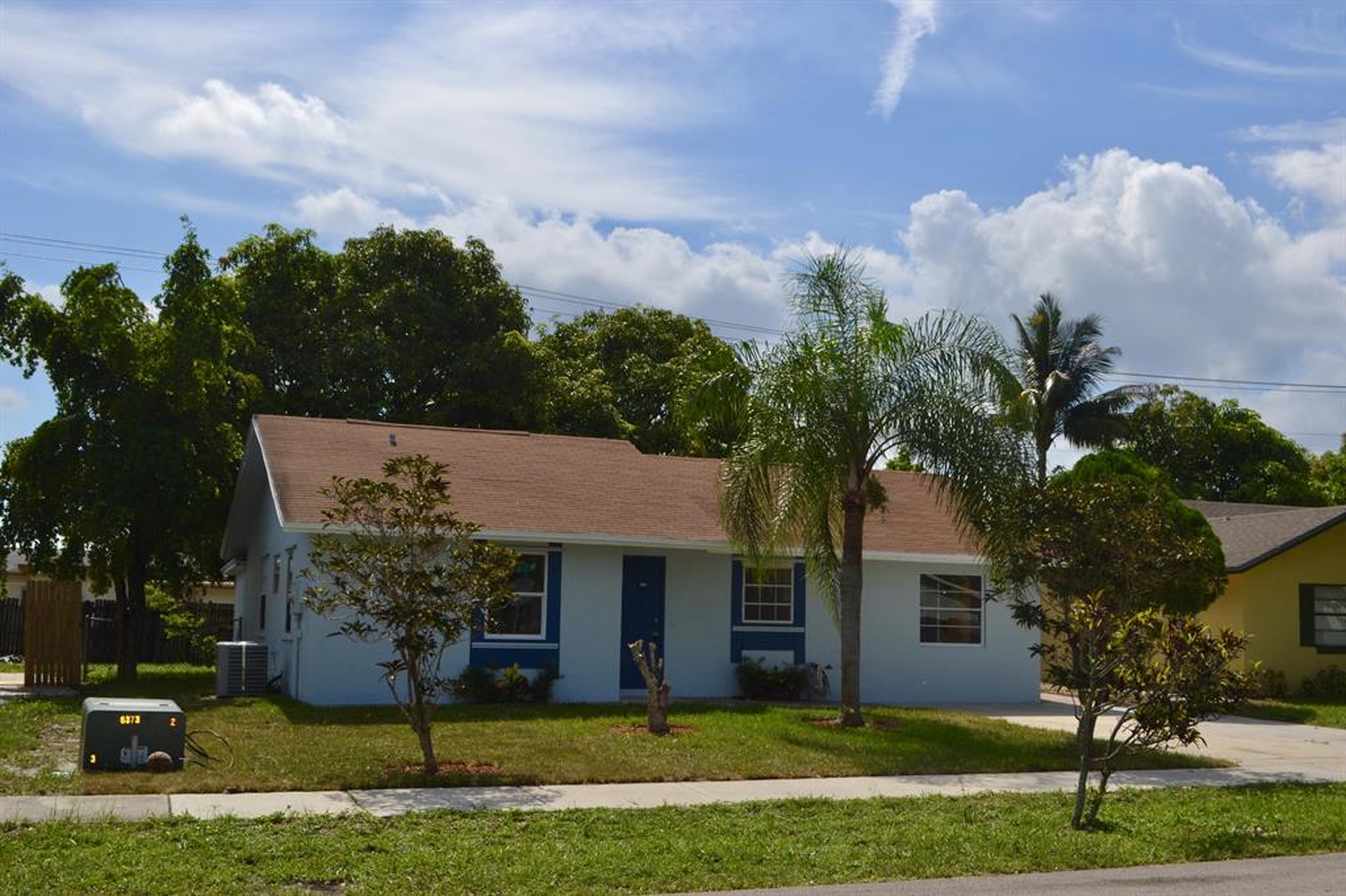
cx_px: 673
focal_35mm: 39
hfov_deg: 49.6
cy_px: 448
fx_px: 1458
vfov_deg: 34.2
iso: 100
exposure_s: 1/200
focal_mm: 26
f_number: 10
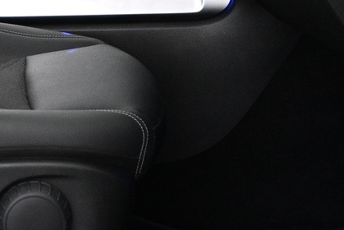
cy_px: -155
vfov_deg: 11.4
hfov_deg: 17.4
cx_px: -48
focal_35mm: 113
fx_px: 1080
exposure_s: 1/25
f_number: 3.8
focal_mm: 19.5
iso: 1600
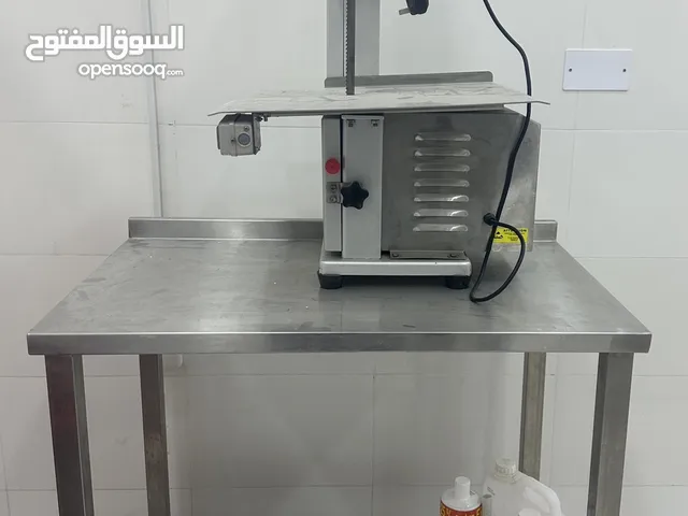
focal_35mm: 24
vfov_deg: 56.8
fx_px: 477
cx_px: 344
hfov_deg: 71.6
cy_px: 258
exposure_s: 1/100
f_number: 1.78
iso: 100
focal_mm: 6.86
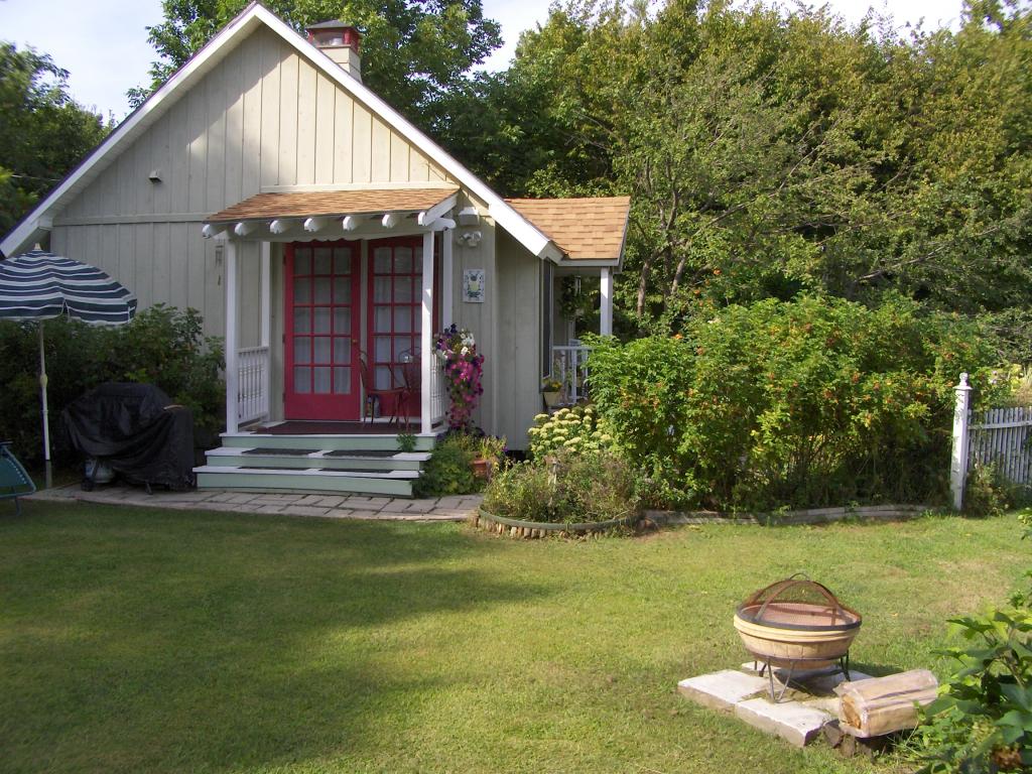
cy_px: 387
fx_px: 1043
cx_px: 516
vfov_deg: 40.7
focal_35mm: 35
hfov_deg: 52.6
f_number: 4.3
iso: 100
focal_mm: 5.8
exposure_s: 1/439
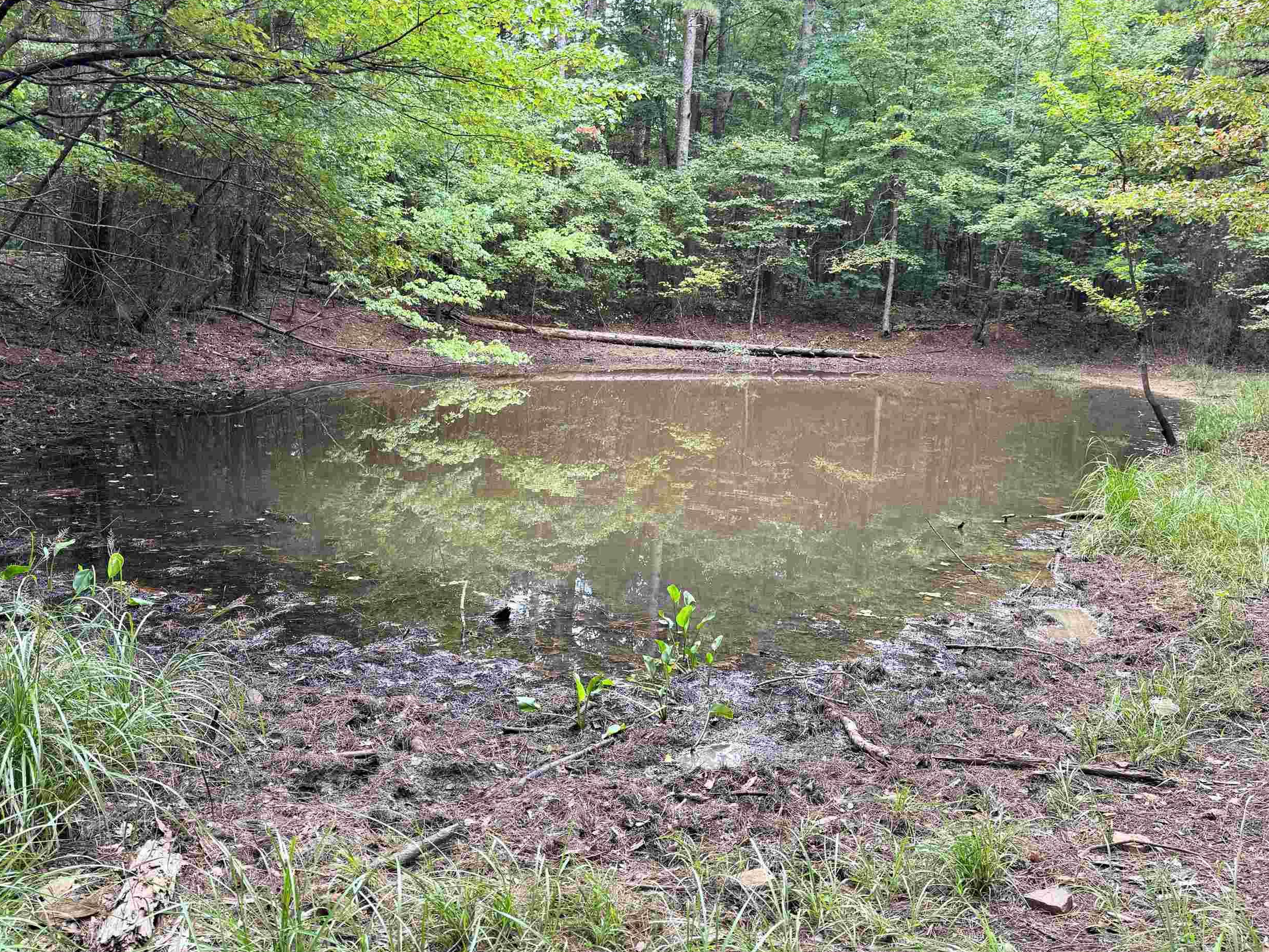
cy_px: 414
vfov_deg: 46.7
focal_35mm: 30
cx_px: 609
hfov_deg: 59.9
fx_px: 1100
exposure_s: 1/121
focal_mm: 6.76
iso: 64
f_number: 1.78
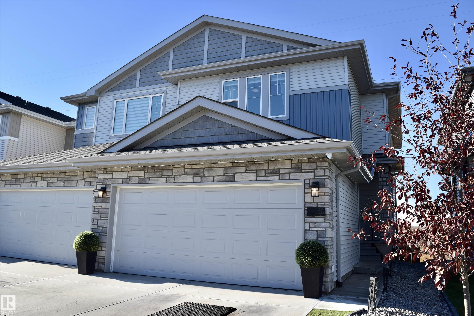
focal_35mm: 27
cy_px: 158
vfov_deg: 47.9
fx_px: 355
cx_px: 237
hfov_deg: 67.4
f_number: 9
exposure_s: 1/320
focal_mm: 18
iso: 200
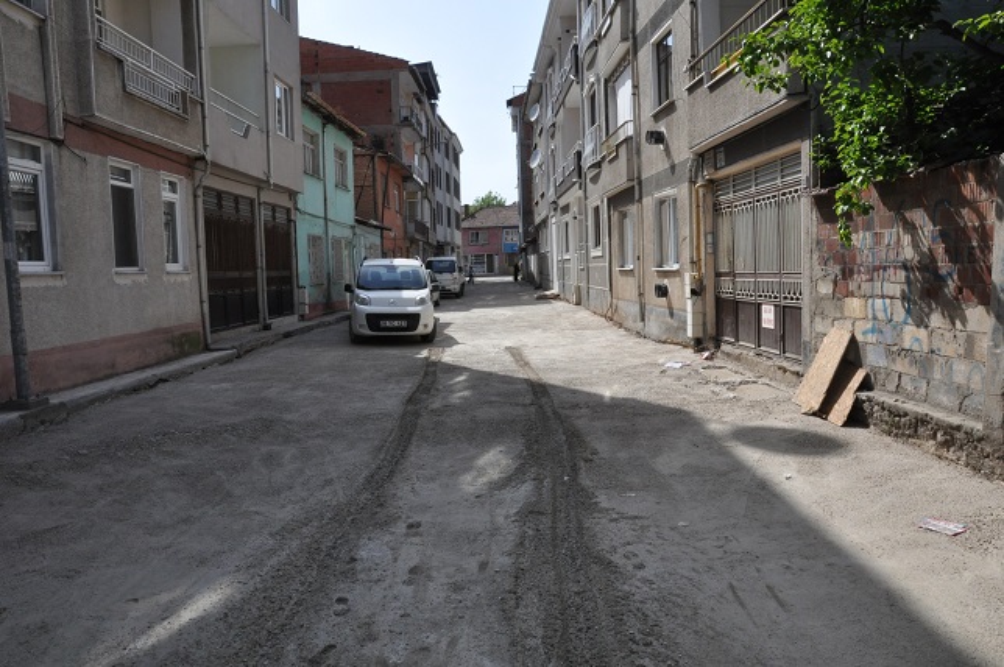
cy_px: 334
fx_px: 752
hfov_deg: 67.4
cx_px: 502
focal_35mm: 27
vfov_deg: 47.8
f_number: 20
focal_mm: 18
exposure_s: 1/400
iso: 1000
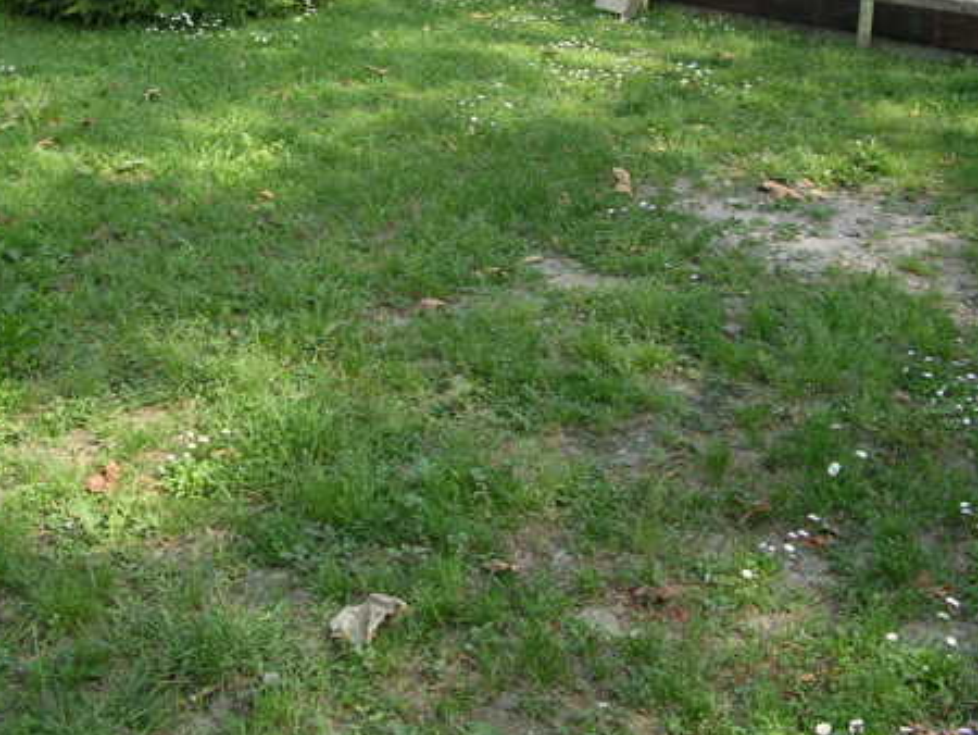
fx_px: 1526
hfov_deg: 35.5
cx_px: 456
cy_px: 222
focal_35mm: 54
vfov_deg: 26.8
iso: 100
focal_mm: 5.8
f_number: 2.8
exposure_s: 1/340
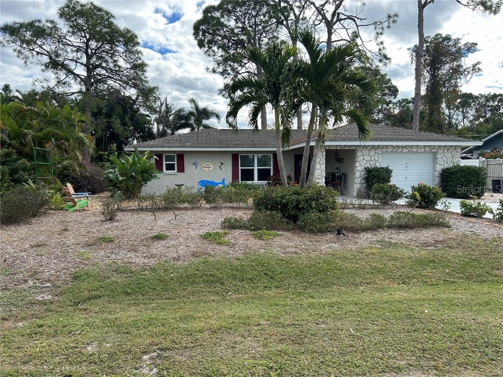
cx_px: 252
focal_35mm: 26
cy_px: 188
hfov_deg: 67.3
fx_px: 378
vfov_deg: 53.1
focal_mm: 5.7
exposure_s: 1/1751
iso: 50
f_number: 1.5
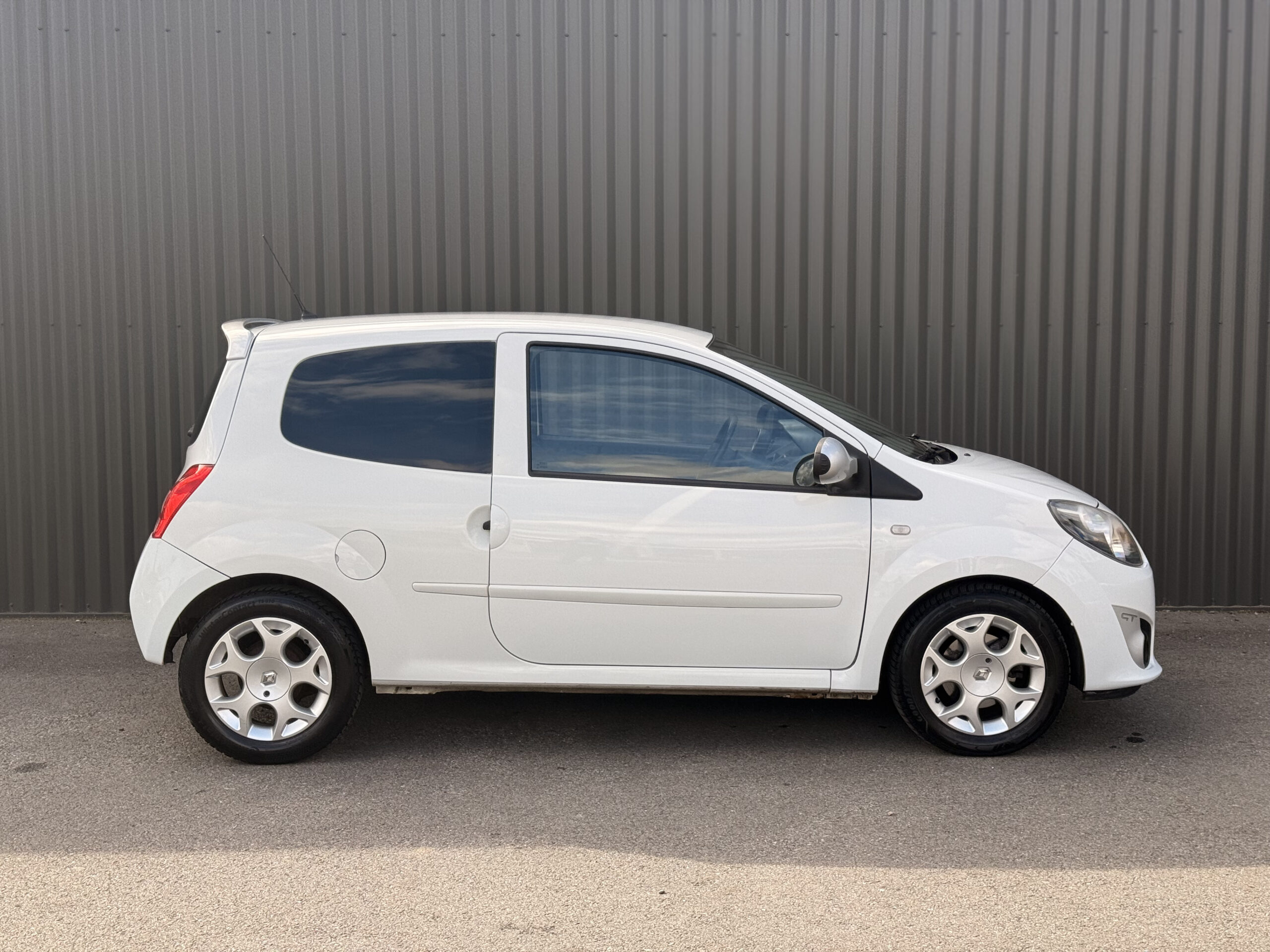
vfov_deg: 30.3
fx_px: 1761
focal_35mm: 48
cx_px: 635
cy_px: 476
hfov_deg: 39.7
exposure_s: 1/802
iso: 80
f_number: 1.78
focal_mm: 6.76
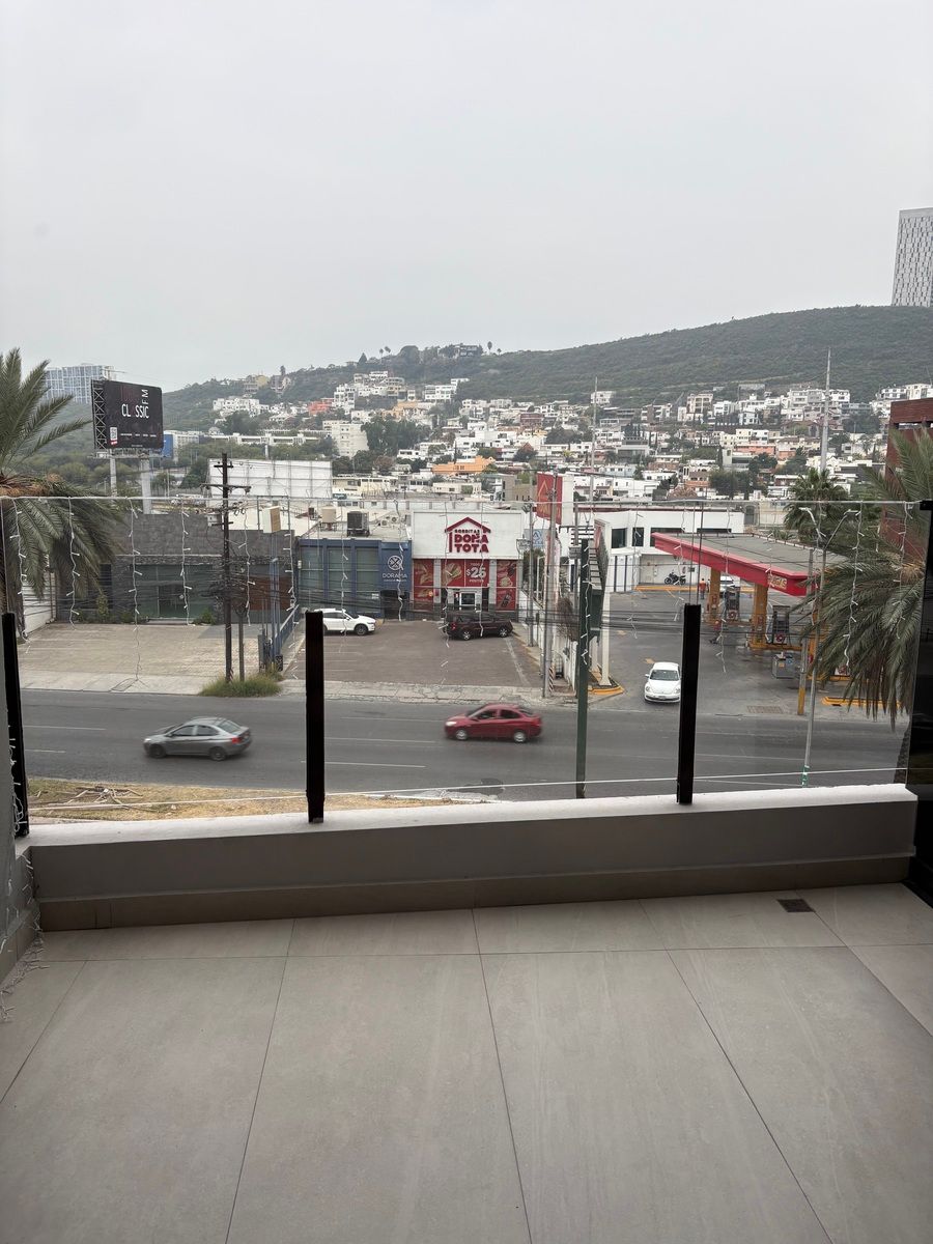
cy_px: 622
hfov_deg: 53.1
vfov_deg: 67.3
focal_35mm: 26
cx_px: 466
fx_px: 934
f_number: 1.6
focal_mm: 5.96
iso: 40
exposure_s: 1/122
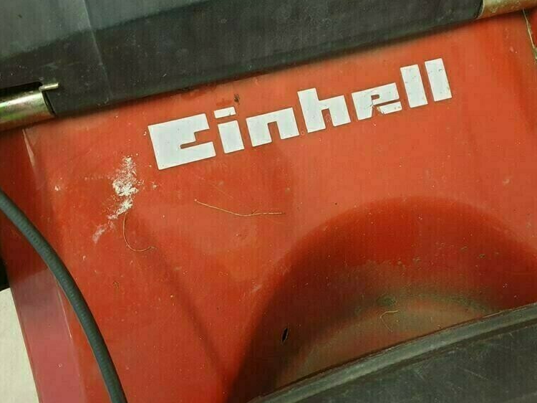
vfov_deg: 38.3
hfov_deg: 50.1
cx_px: 289
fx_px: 574
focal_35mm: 37
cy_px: 145
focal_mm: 4.3
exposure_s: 1/50
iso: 400
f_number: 1.5
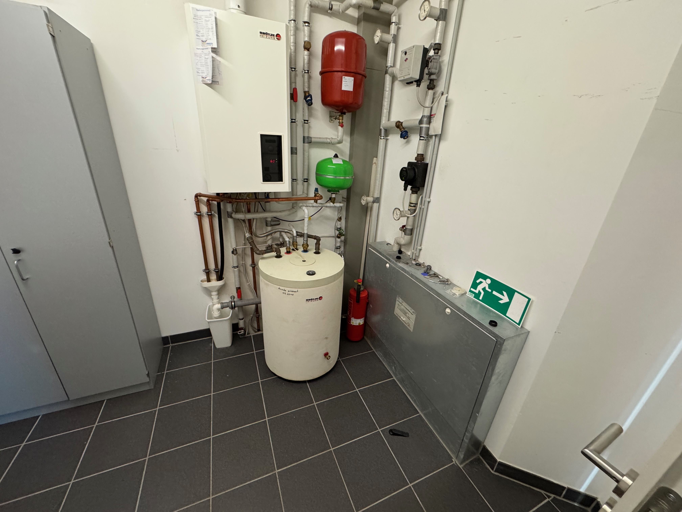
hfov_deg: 102.1
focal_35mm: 14
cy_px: 256
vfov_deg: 85.7
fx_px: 276
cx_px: 341
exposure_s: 1/50
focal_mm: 2.22
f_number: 2.2
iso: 320
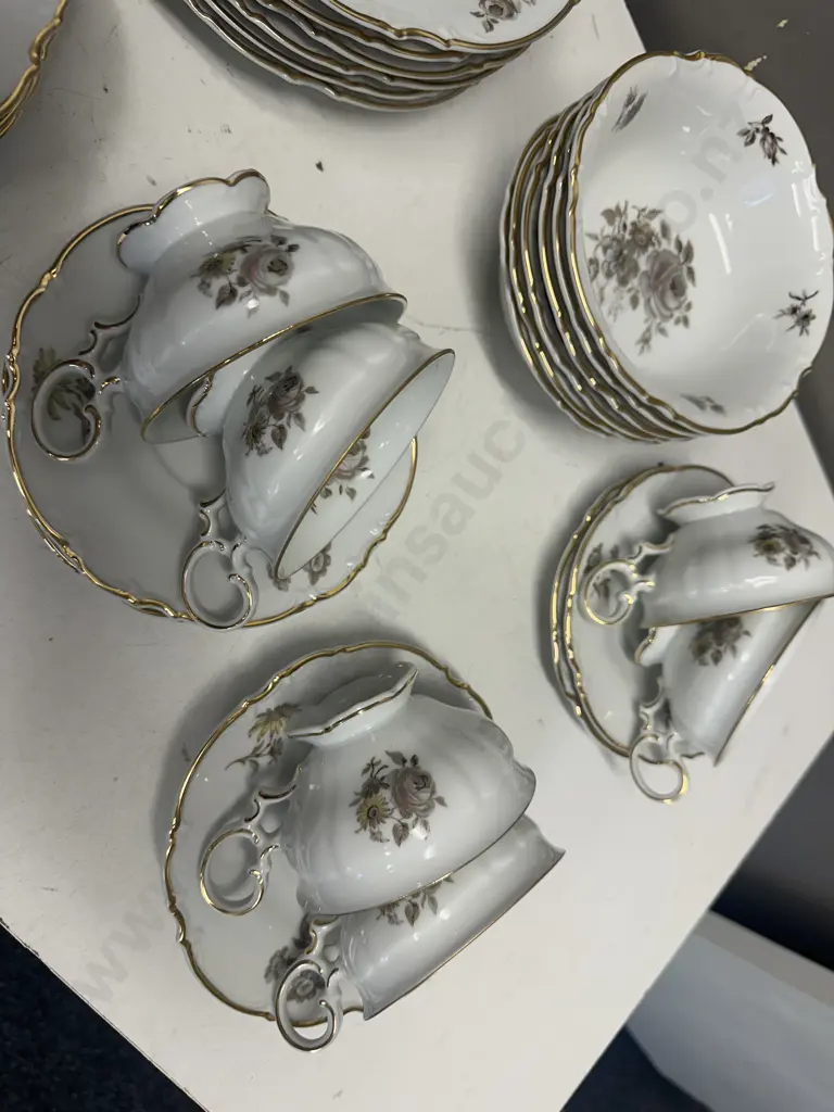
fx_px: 771
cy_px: 556
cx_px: 417
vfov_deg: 71.6
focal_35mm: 24
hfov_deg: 56.8
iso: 80
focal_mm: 6.86
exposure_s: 1/100
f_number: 1.78
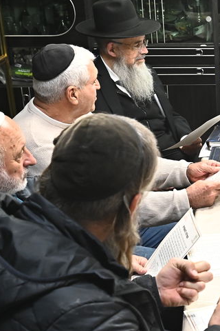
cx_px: 375
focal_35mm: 70
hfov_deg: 16.7
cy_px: 192
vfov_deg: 28.8
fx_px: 642
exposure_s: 1/200
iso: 2500
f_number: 4.5
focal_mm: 24
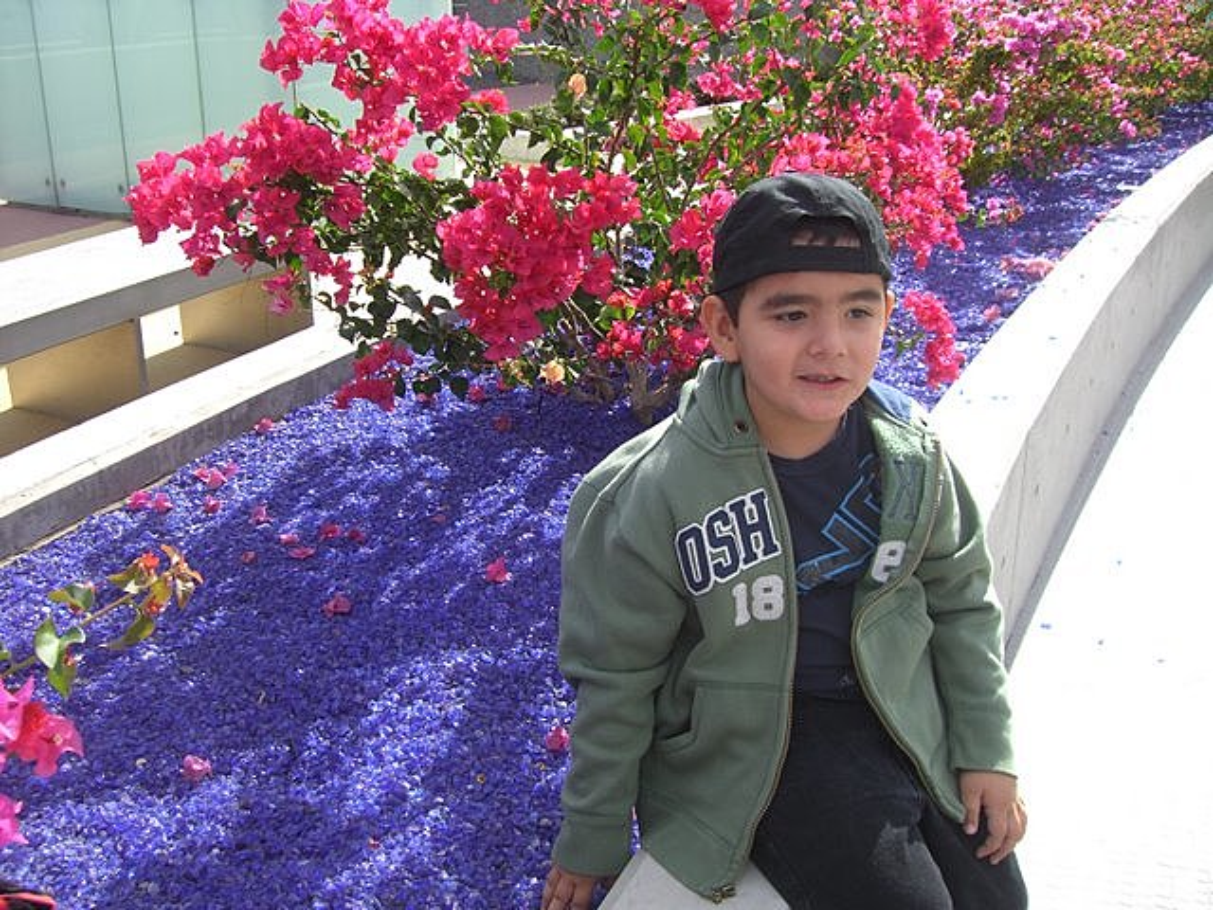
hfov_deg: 49.0
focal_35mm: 38
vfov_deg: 37.7
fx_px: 1332
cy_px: 455
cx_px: 606
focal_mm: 6.2
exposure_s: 1/320
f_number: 4.3
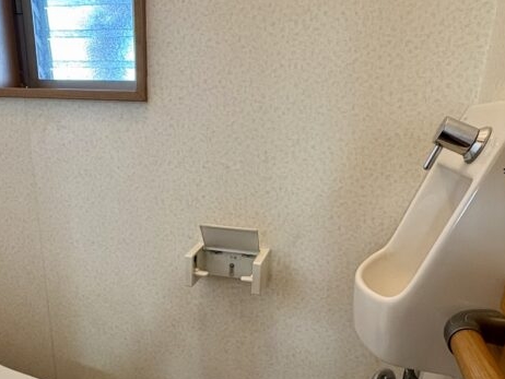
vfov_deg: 44.6
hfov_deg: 58.2
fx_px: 452
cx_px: 224
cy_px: 261
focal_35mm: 31
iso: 250
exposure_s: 1/60
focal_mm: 2.22
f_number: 2.2
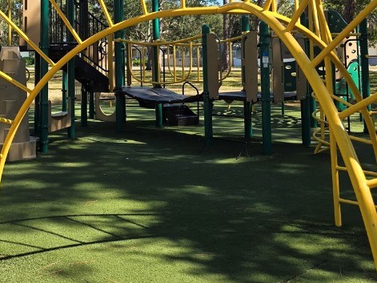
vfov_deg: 27.9
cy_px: 22
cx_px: 102
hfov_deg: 37.4
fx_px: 544
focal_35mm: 50
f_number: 1.7
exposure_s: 1/357
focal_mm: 6.3
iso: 12
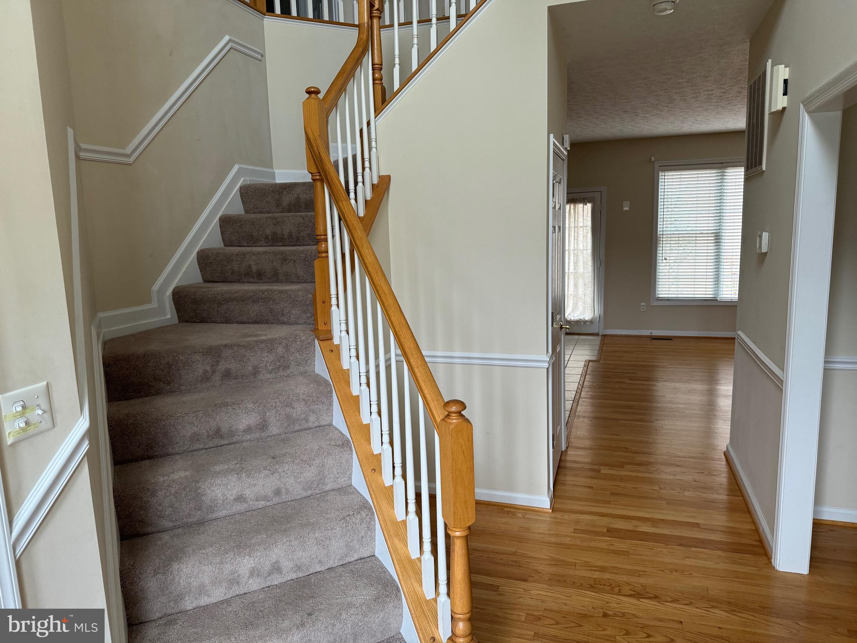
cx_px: 428
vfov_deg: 56.8
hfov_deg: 71.6
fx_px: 594
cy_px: 322
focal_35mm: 24
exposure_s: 1/121
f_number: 1.78
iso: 200
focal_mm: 6.76
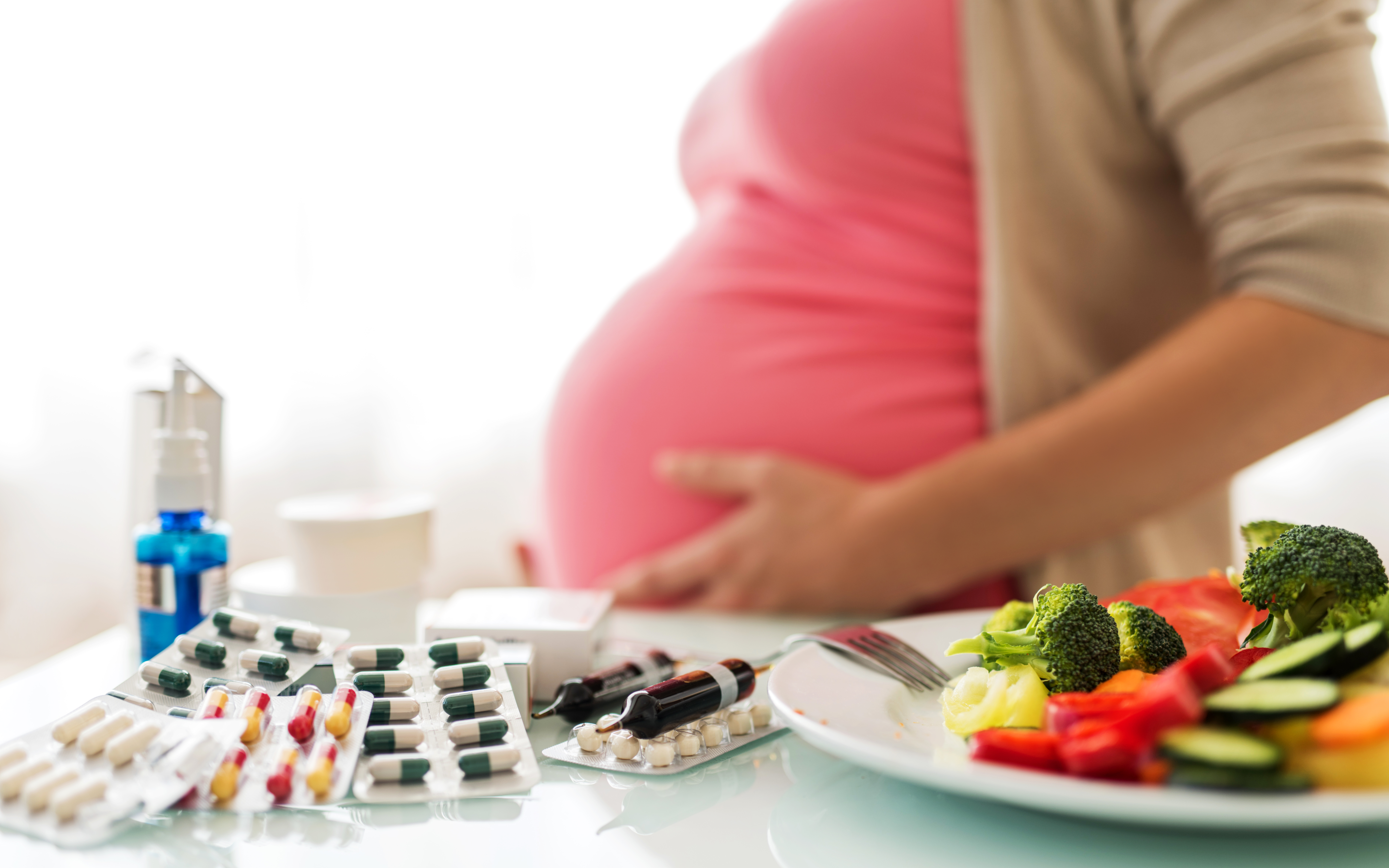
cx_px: 694
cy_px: 442
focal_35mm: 51
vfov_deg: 25.3
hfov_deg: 39.6
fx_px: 1931
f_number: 1.8
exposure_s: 1/160
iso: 64
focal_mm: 50
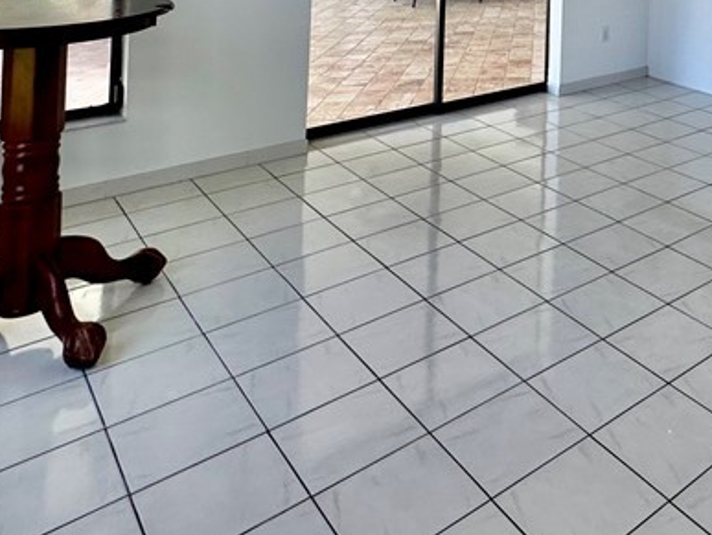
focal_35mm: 37
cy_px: -129
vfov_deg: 31.5
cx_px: 681
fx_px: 762
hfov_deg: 44.1
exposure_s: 1/99
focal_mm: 2.22
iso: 80
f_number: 2.2
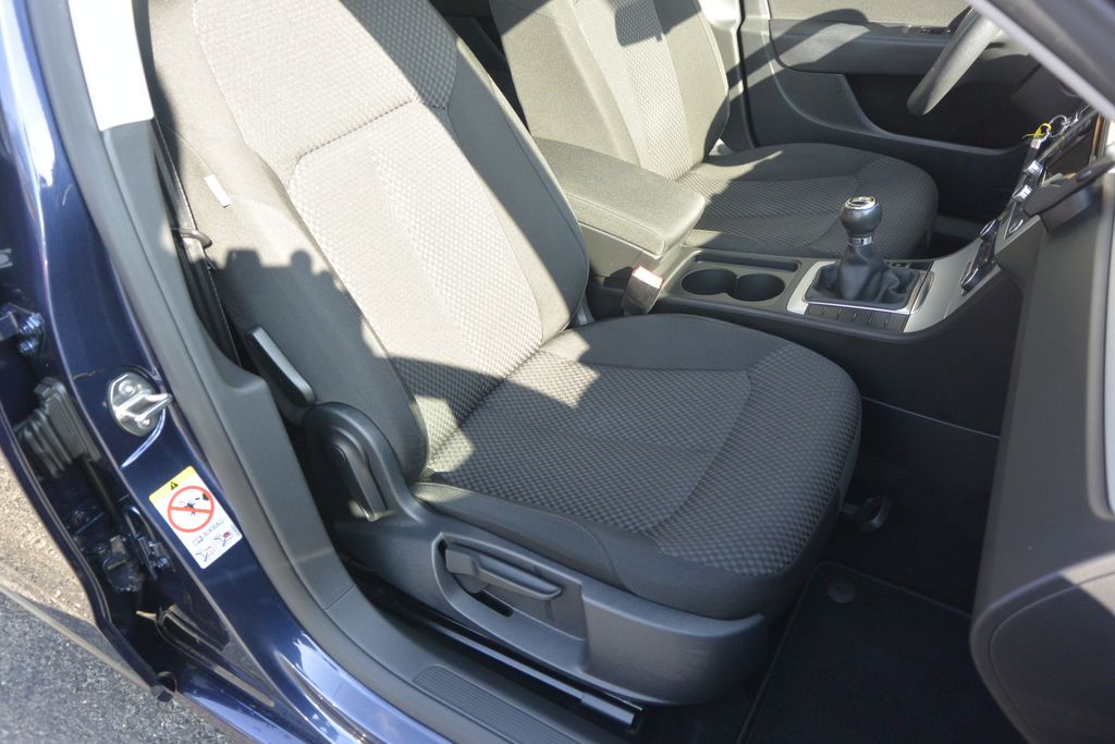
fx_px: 836
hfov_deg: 67.4
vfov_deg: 47.9
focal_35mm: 27
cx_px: 558
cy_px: 372
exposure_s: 1/160
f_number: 3.5
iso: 200
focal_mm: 10
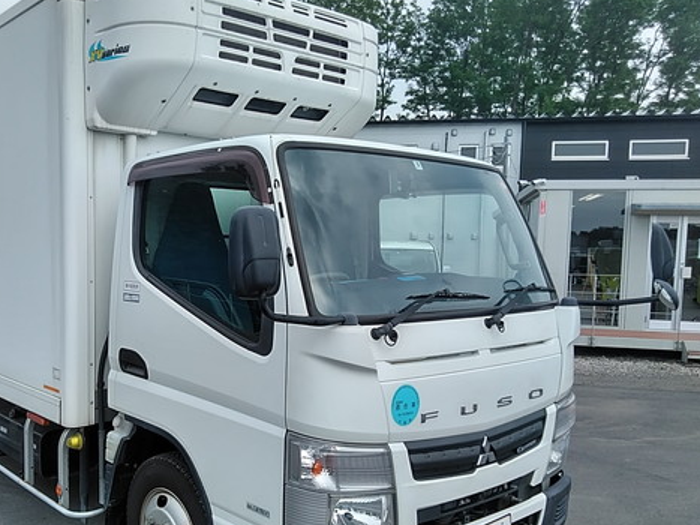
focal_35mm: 37
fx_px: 748
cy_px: 302
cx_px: 229
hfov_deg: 49.2
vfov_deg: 38.6
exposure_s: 1/1220
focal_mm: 3.46
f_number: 2.2
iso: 60
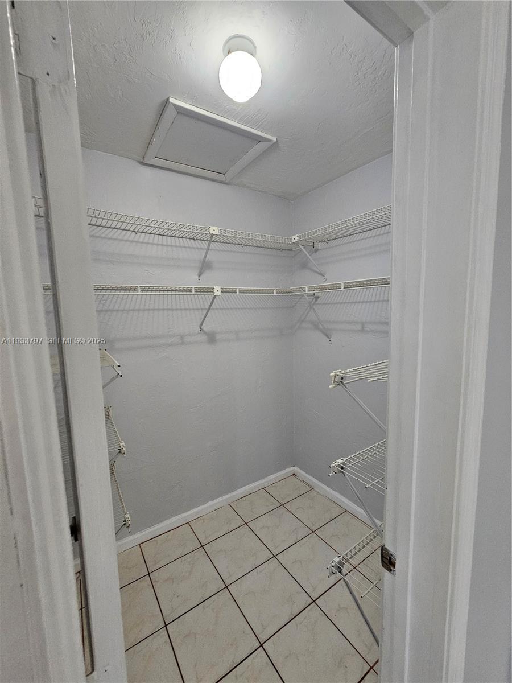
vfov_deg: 106.2
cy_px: 342
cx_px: 256
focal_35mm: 13
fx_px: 256
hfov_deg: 89.9
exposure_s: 1/100
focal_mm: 2.2
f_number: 2.2
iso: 320
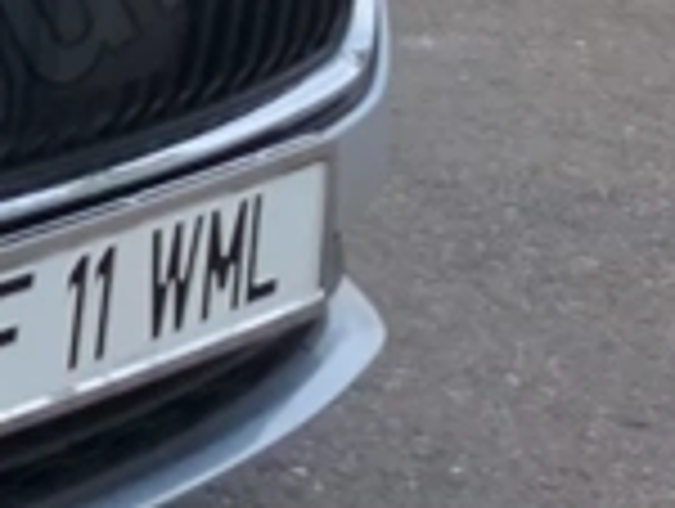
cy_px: -112
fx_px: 2988
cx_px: -1233
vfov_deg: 9.6
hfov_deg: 10.1
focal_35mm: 153
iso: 40
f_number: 1.8
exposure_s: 1/359
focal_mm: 5.54
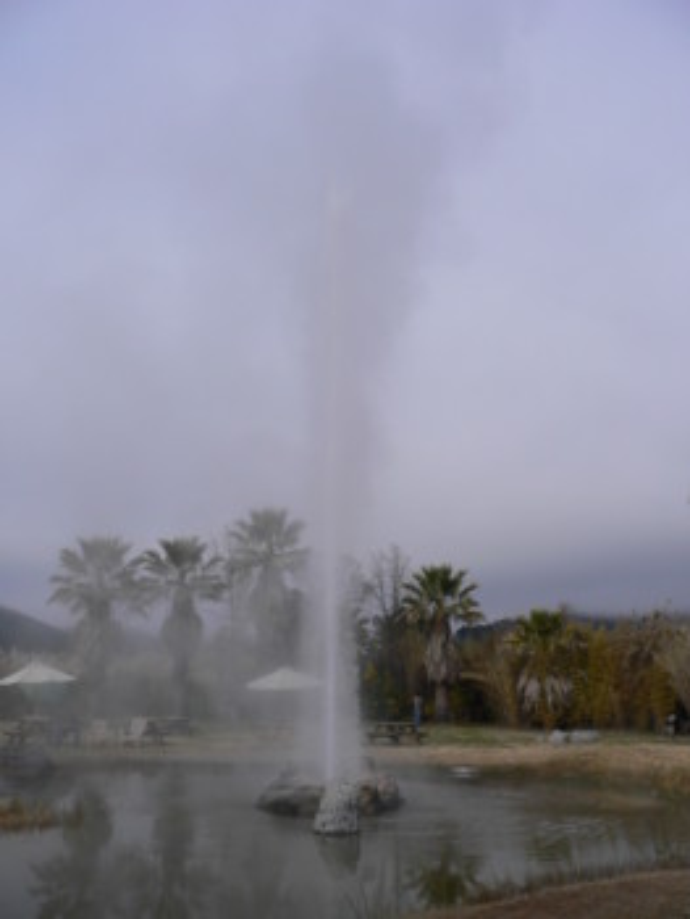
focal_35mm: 35
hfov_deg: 40.7
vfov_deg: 52.6
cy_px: 460
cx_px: 345
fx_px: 929
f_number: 5.6
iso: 64
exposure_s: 1/320
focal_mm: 5.8
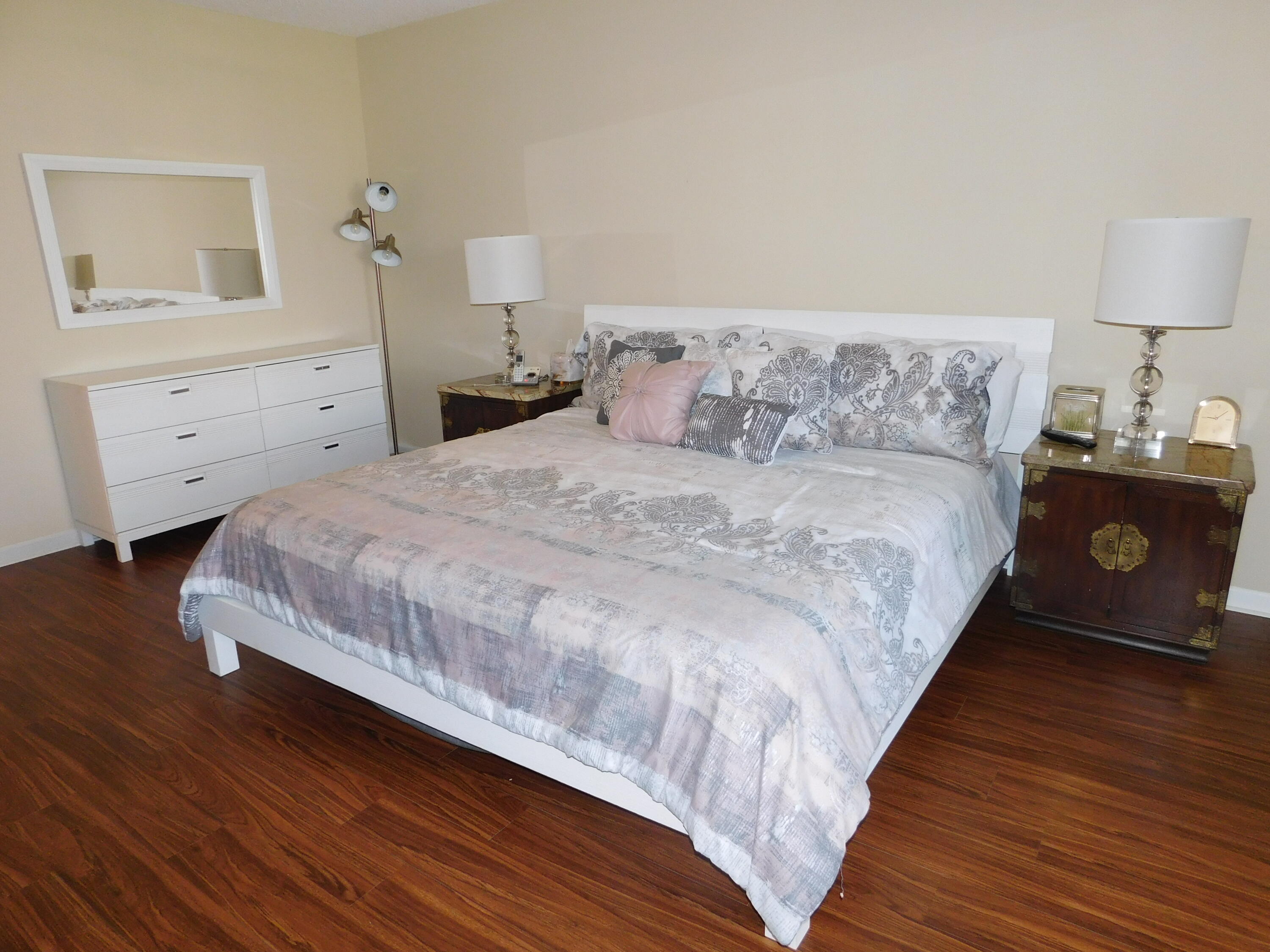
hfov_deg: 73.9
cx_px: 635
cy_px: 476
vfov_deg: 58.9
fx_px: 844
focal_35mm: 23
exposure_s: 1/30
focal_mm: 4
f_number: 3
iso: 200
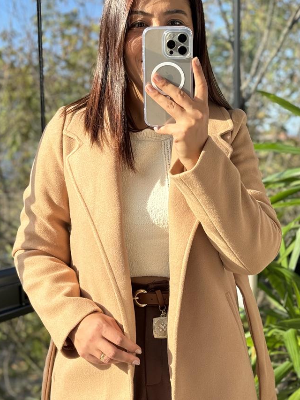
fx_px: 866
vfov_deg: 25.9
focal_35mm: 75
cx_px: 169
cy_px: 245
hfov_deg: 19.6
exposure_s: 1/527
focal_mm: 6.86
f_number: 1.78
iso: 64
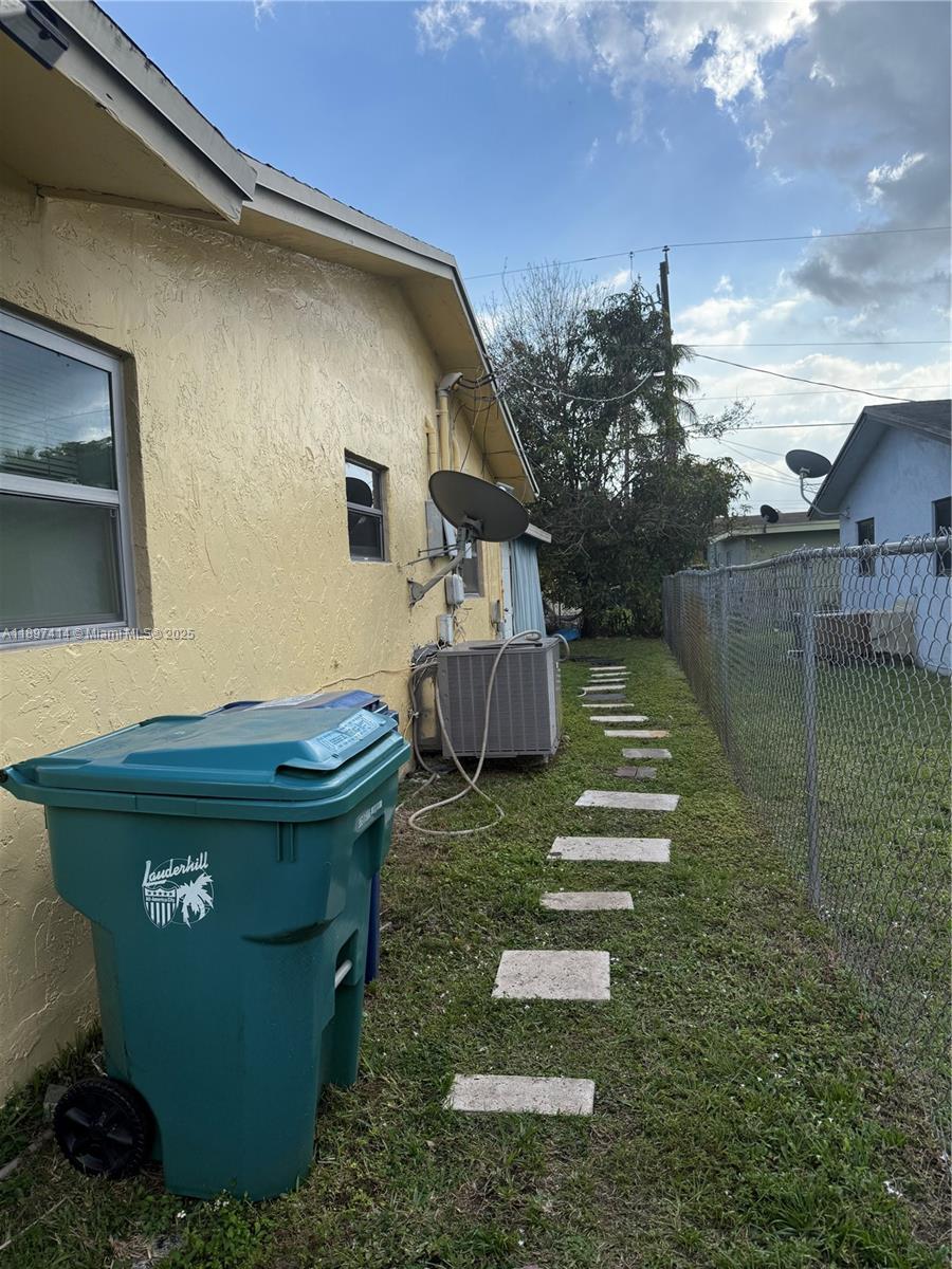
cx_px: 476
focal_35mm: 24
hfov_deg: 56.8
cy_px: 634
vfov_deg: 71.6
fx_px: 880
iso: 100
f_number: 1.78
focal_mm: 6.76
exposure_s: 1/3279
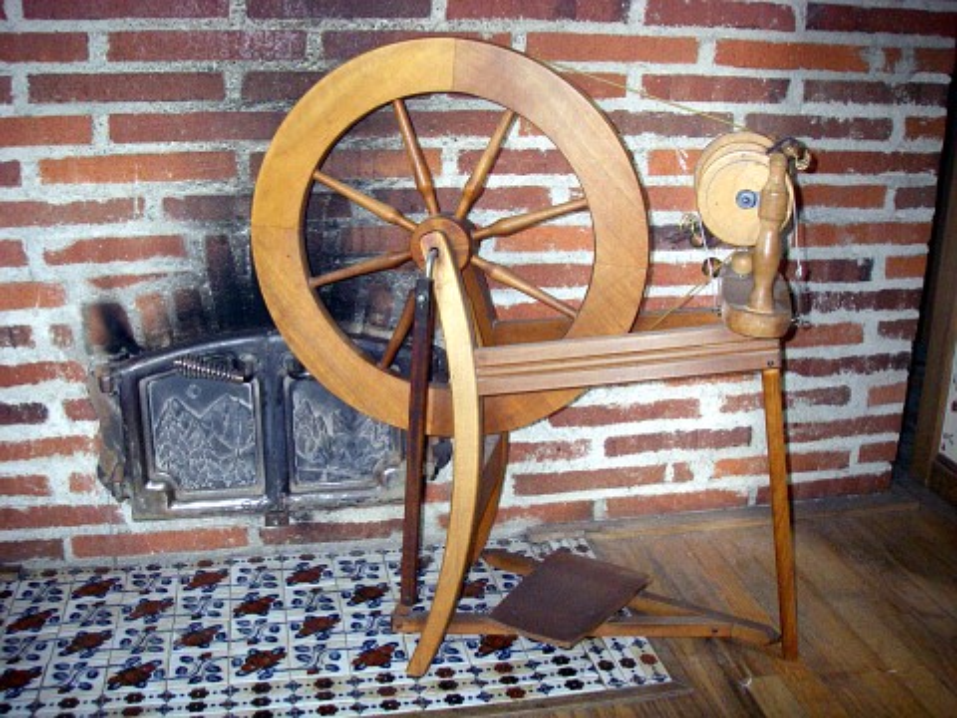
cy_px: 359
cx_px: 478
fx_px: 1051
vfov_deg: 37.7
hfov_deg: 49.0
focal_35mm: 38
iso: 400
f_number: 3.3
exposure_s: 1/50
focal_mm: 6.3
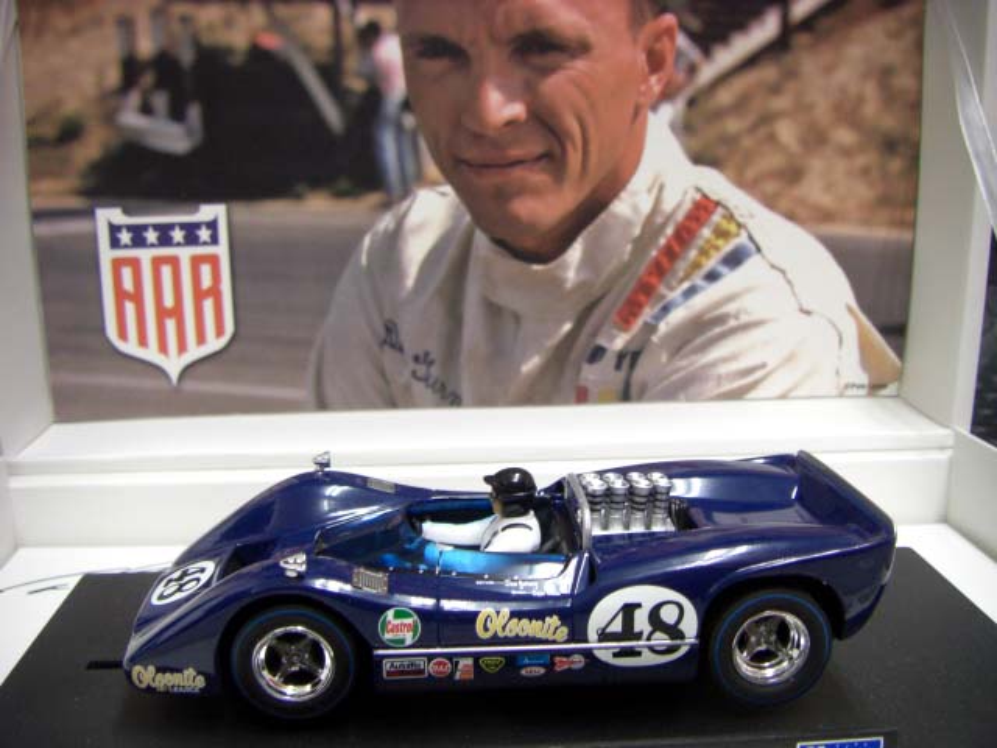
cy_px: 374
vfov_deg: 37.7
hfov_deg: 49.0
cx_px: 498
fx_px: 1094
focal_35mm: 38
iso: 200
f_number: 3.4
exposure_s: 1/20
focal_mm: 6.3
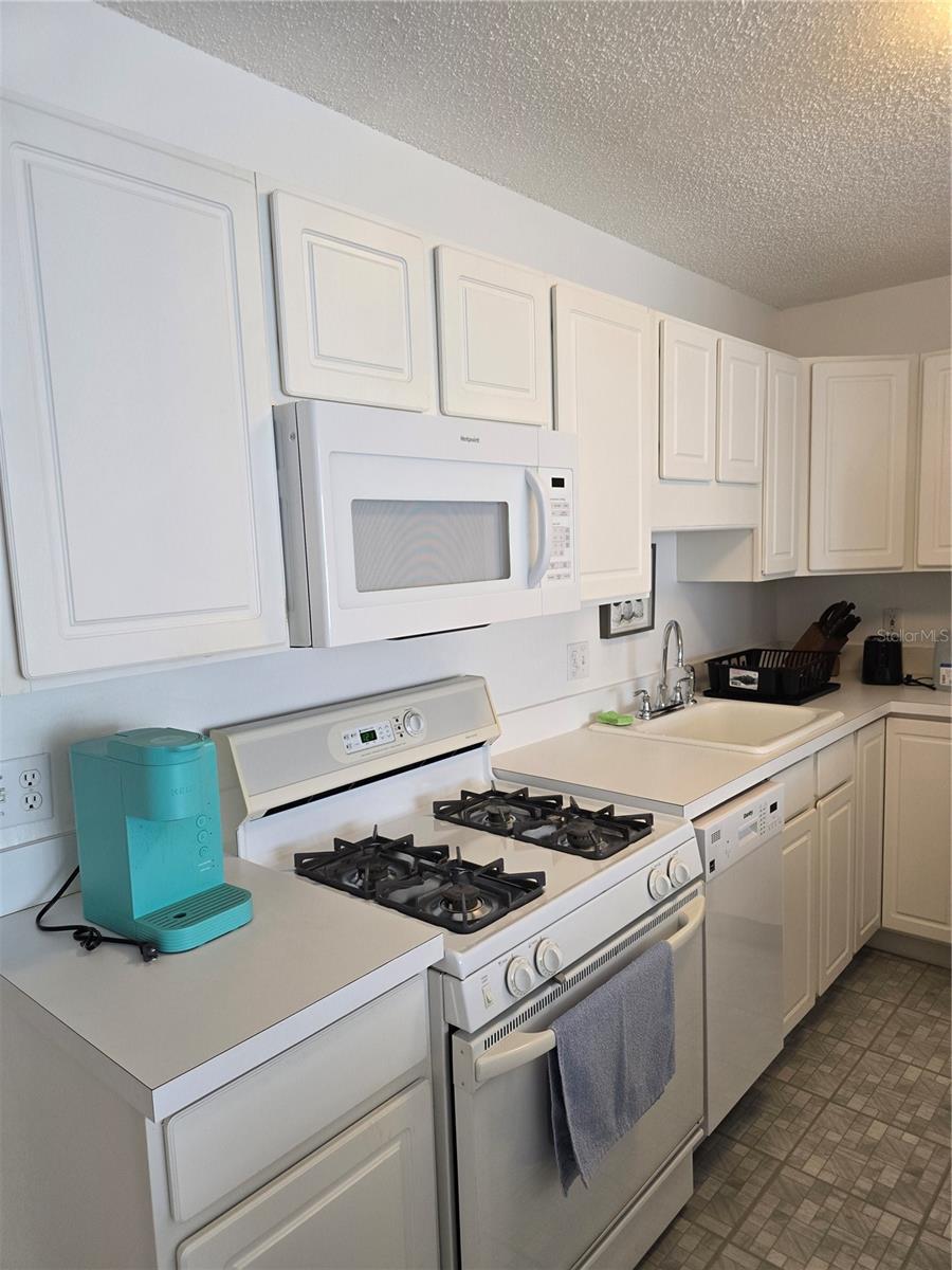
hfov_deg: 58.9
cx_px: 476
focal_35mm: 23
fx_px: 843
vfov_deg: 73.9
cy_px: 635
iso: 200
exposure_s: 1/120
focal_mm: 6.3
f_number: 1.7
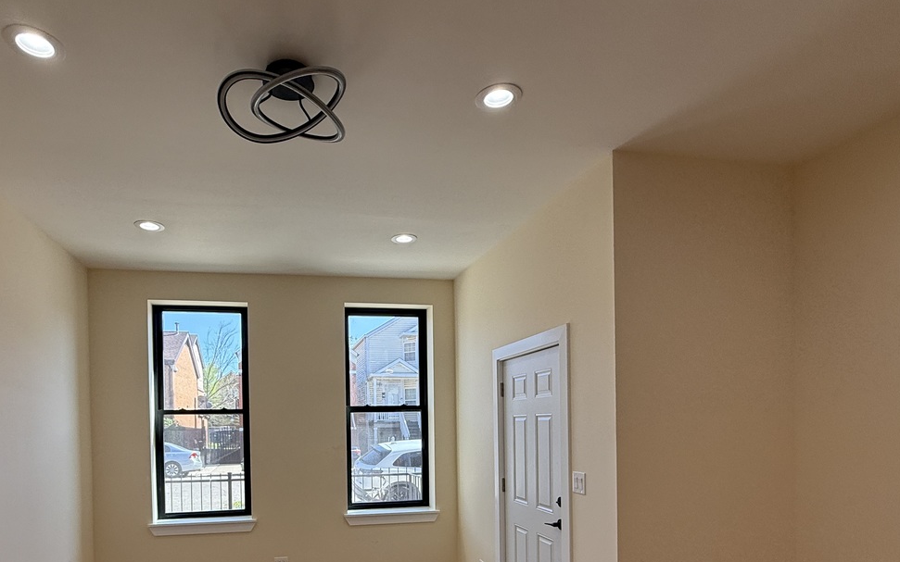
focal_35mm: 22
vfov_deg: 52.1
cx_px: 378
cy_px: 438
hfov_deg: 79.1
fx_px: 540
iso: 64
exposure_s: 1/230
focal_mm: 2.22
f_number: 2.2
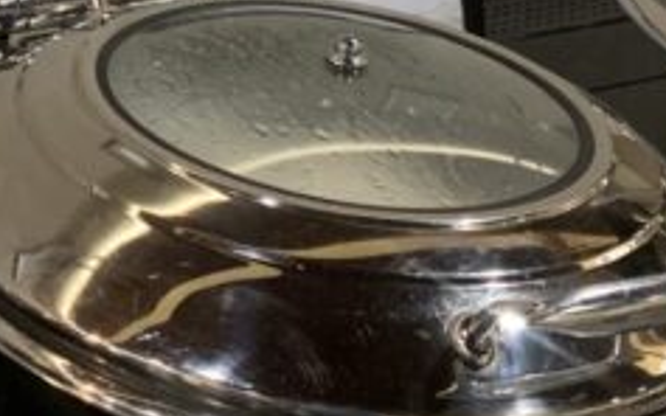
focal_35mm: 119
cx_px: 31
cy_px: -242
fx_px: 2159
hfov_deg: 17.2
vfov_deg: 10.6
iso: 160
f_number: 1.8
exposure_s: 1/49
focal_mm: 4.25
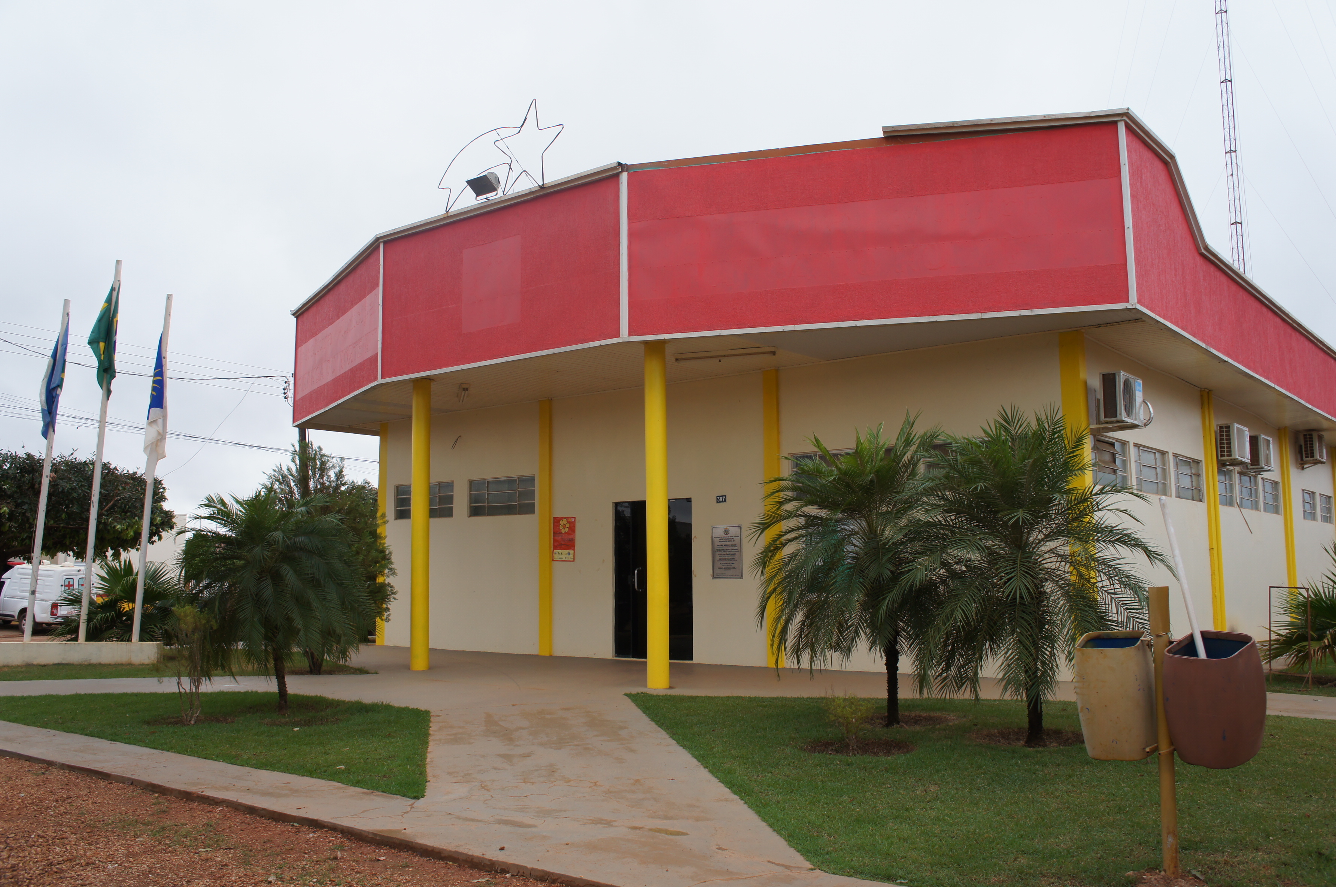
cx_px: 668
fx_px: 1112
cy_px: 444
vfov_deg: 43.5
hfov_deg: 62.0
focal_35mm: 30
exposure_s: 1/250
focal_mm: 20
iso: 200
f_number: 5
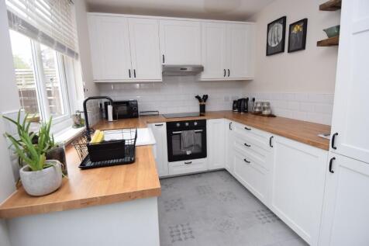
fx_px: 184
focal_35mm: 18
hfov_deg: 90.0
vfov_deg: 67.3
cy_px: 123
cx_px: 184
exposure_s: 1/60
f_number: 4
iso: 400
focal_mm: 12
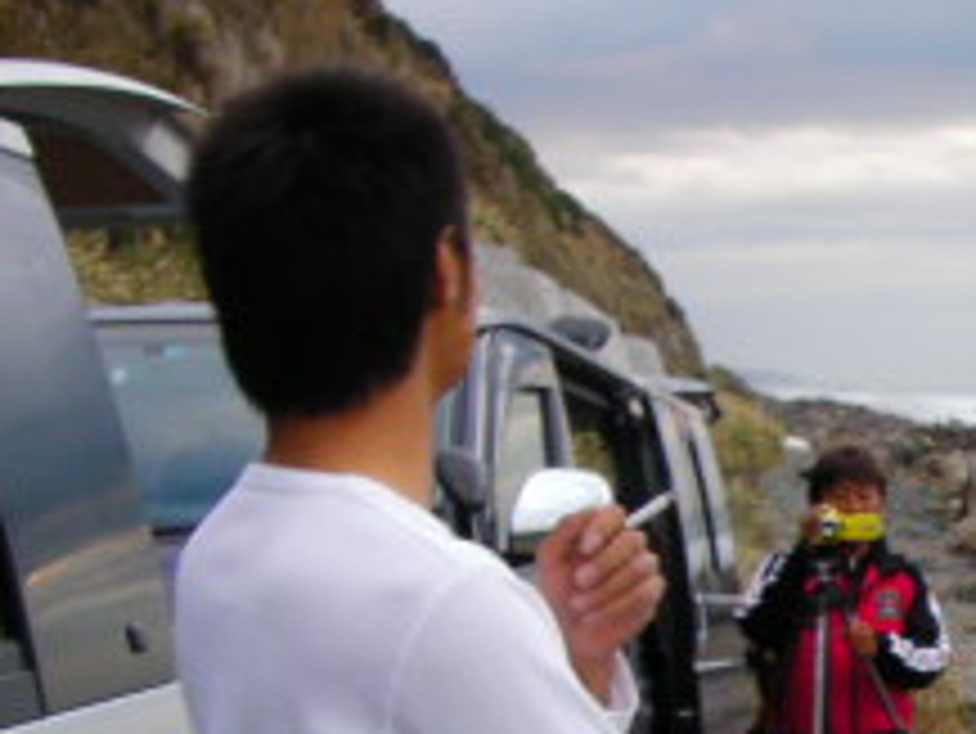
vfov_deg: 13.0
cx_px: 1147
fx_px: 3160
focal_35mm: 112
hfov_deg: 16.9
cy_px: 802
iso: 101
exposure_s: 1/30
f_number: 3.5
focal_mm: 6.3
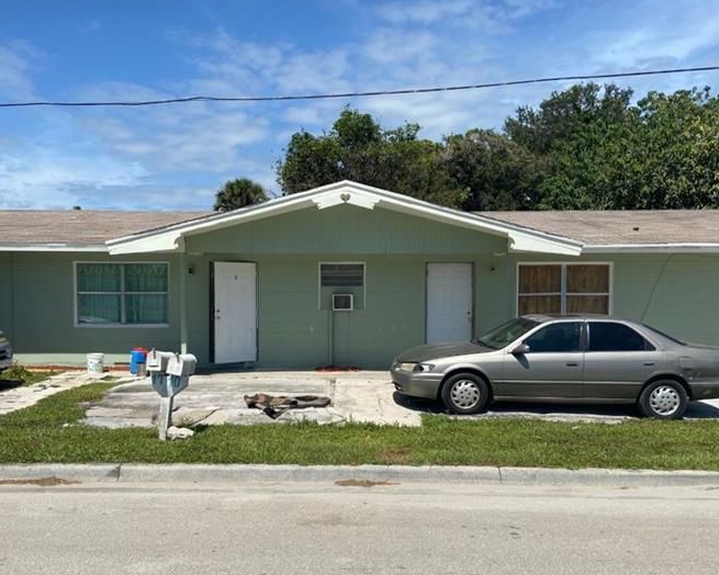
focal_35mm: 31
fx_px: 660
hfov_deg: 57.2
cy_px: 323
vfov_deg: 47.0
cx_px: 341
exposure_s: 1/3984
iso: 32
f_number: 1.8
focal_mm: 4.25
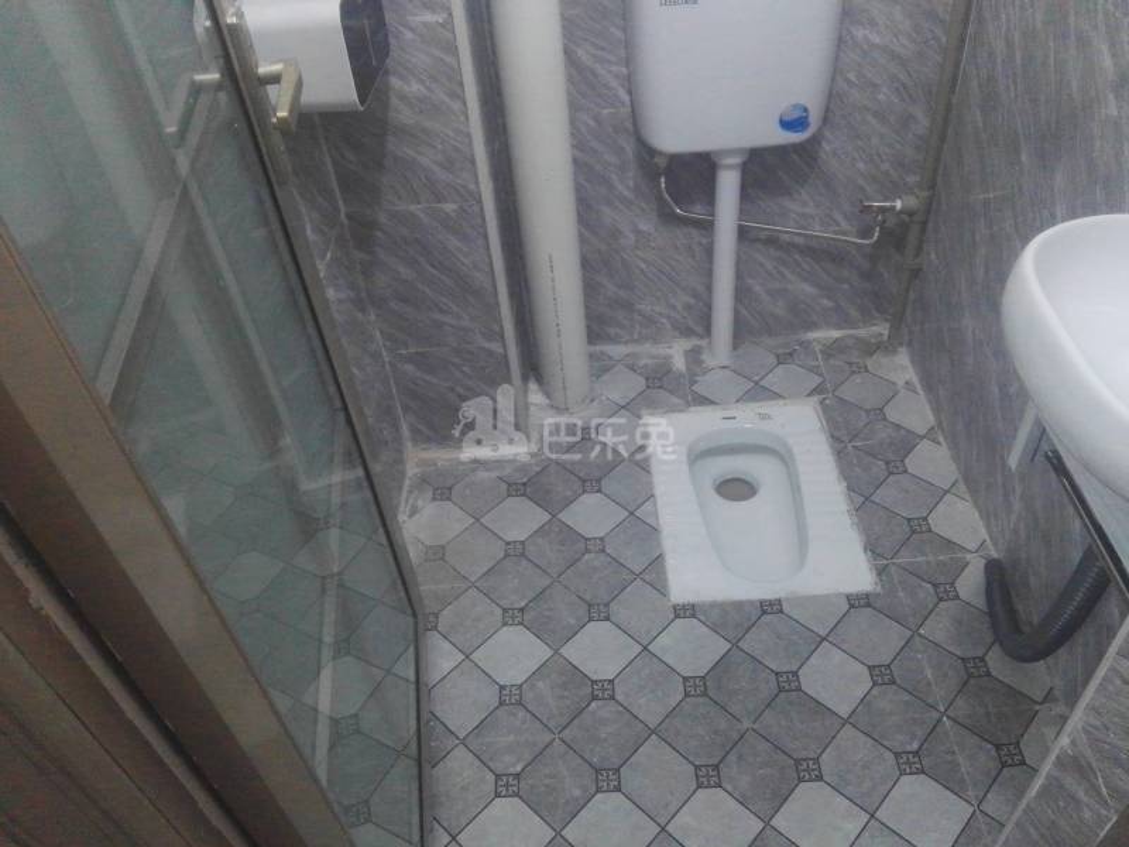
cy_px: 424
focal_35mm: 28
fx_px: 913
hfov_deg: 63.4
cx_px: 564
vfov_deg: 49.7
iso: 400
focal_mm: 3.83
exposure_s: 1/25
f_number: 2
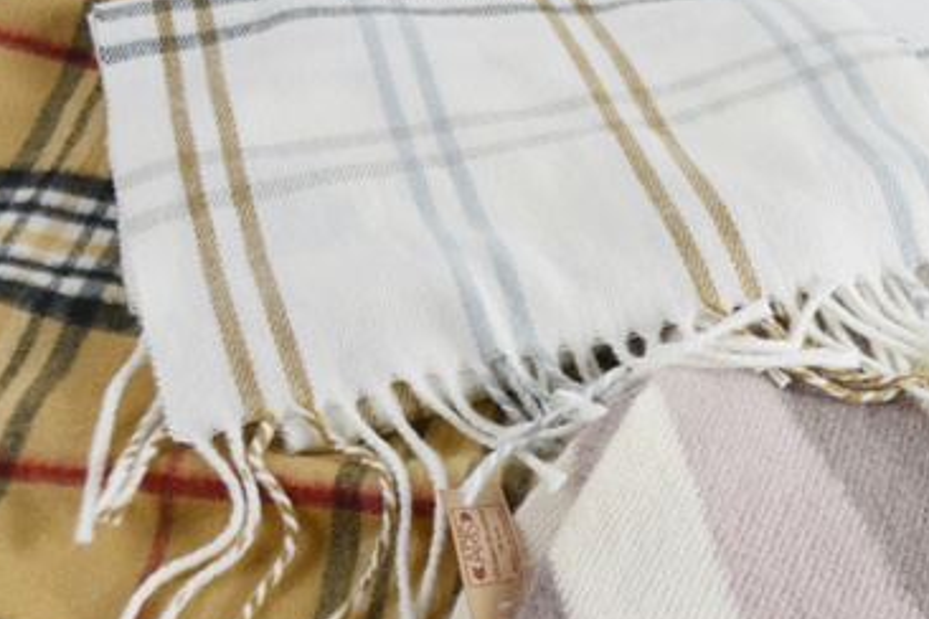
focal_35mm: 59
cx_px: 650
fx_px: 1522
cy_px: 307
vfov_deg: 23.0
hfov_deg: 33.5
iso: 220
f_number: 5.6
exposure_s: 1/125
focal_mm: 24
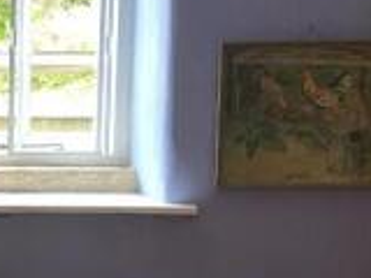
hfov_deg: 19.6
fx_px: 1018
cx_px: -61
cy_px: 210
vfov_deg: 15.5
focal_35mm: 95
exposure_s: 1/50
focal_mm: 4.25
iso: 200
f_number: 1.8
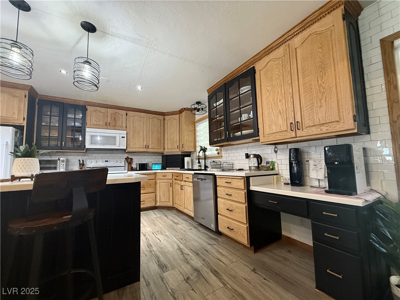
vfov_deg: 85.7
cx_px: 200
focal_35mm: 14
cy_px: 150
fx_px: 162
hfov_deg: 102.1
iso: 500
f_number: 2.2
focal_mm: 2.22
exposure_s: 1/60
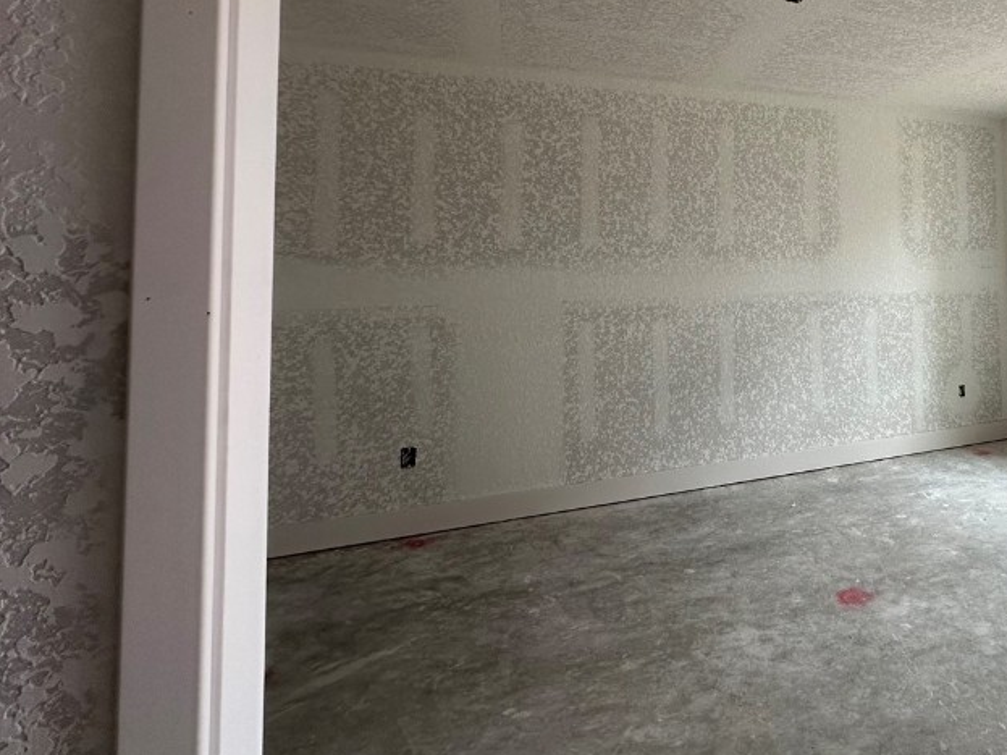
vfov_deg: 57.2
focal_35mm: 23
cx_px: 824
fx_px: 669
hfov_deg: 66.2
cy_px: 233
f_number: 2.2
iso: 125
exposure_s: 1/99
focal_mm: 2.22
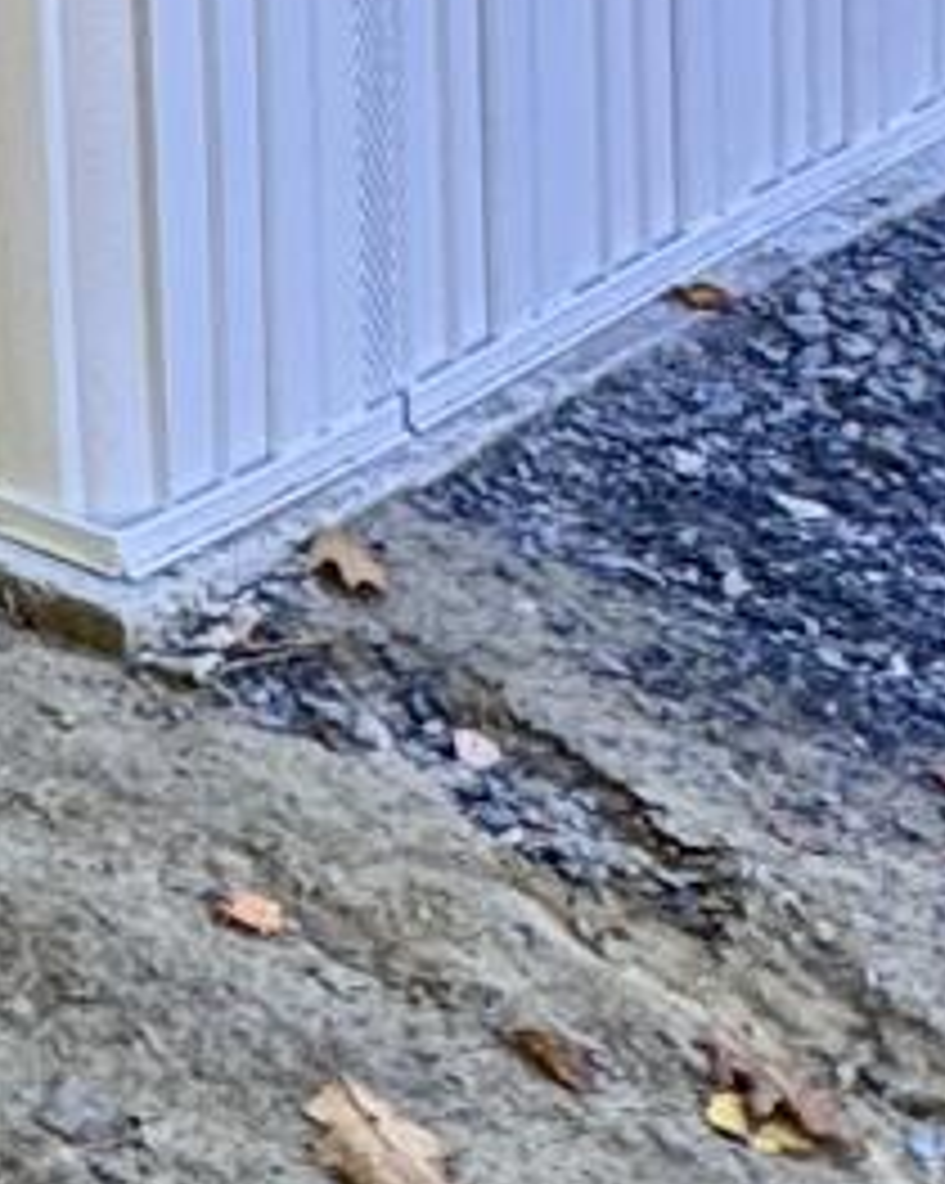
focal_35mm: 104
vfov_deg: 15.2
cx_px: -1472
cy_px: -1116
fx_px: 3640
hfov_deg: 11.6
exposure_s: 1/99
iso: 50
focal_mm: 2.22
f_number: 2.2
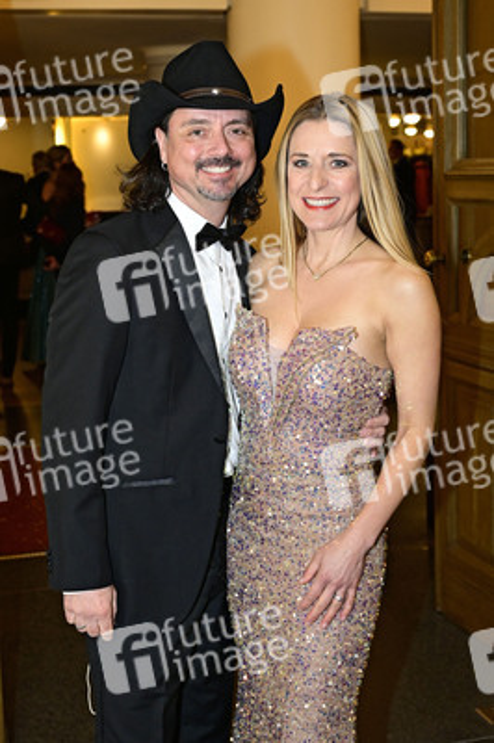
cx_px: 247
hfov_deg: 32.6
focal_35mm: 41
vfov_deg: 47.4
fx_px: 845
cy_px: 372
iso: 4000
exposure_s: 1/200
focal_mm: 41
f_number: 5
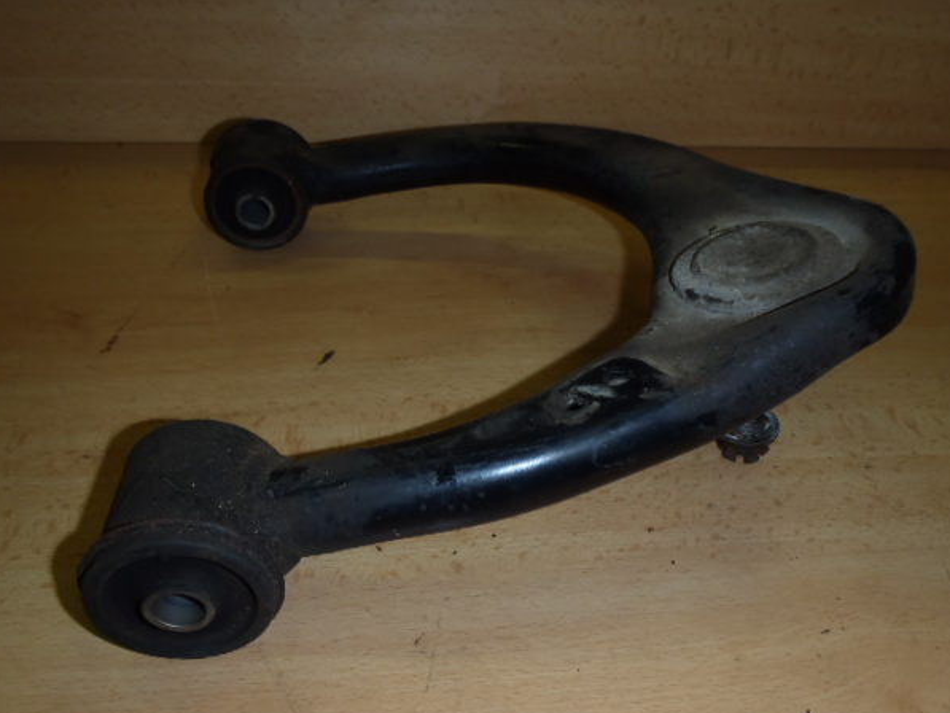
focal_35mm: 30
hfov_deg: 59.9
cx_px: 465
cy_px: 380
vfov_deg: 46.8
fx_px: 823
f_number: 3.9
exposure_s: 1/30
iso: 100
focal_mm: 5
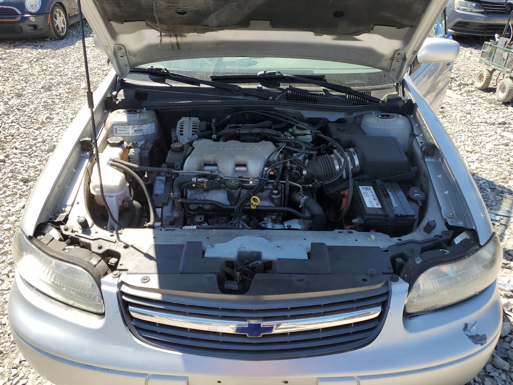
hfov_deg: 67.3
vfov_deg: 53.1
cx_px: 256
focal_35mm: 26
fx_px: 385
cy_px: 192
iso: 50
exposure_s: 1/1429
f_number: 1.5
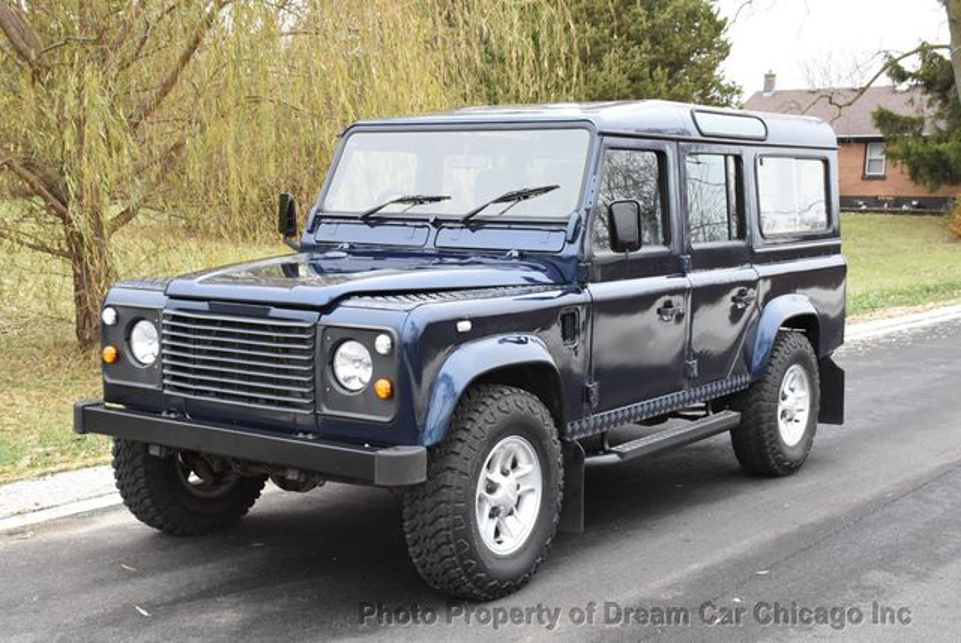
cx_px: 480
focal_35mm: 51
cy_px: 322
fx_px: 1363
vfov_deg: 26.5
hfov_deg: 38.8
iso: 2000
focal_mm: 34
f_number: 13
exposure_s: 1/80
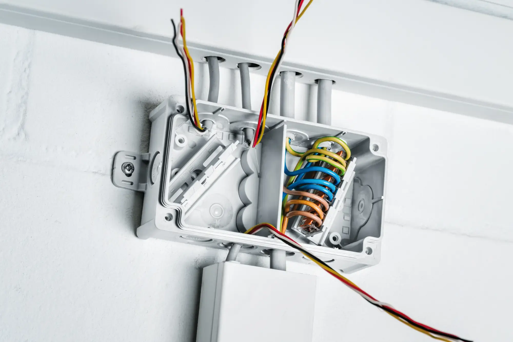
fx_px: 1496
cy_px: 171
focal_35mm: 105
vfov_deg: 13.0
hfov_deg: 19.5
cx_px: 256
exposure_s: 1/80
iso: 400
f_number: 11
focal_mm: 105
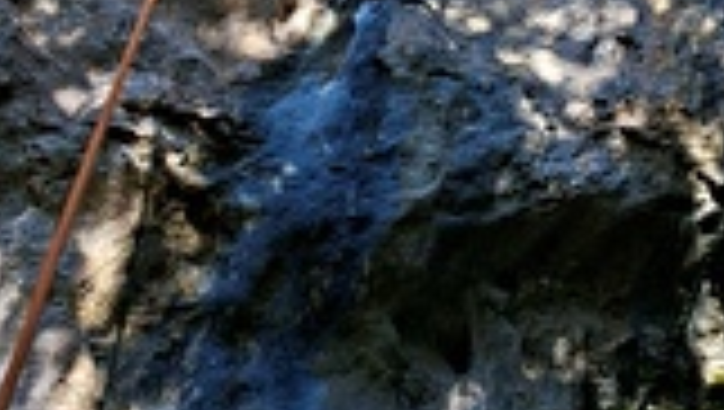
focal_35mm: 67
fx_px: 1288
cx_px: 704
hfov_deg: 29.6
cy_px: -419
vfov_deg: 14.7
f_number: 1.8
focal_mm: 5.54
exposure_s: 1/826
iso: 50
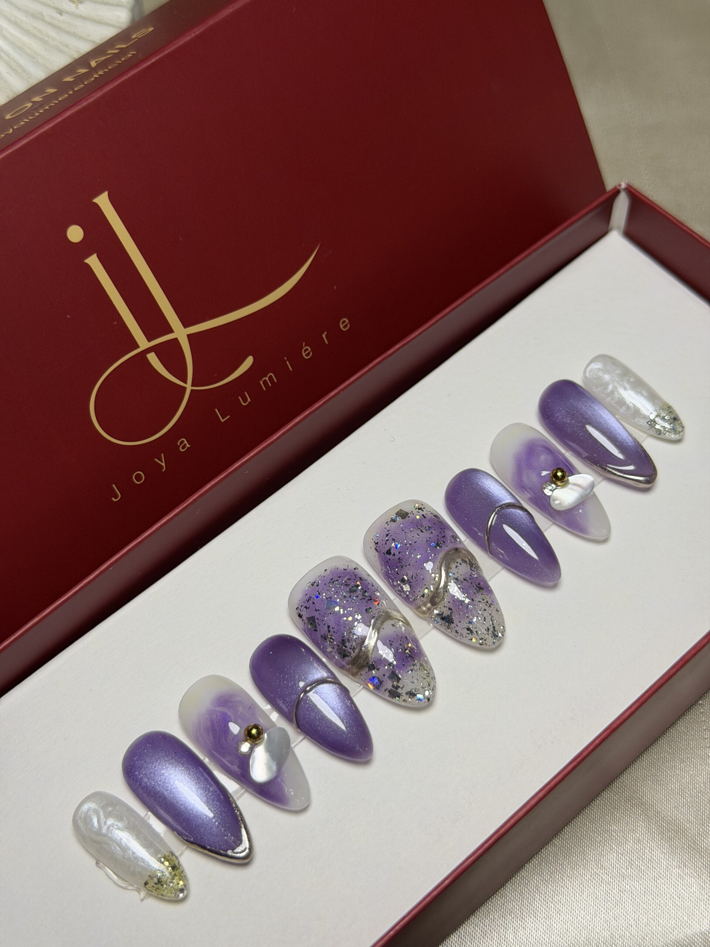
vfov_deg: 39.7
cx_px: 355
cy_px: 474
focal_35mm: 48
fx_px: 1313
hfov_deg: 30.3
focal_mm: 6.76
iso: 80
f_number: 1.78
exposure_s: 1/121
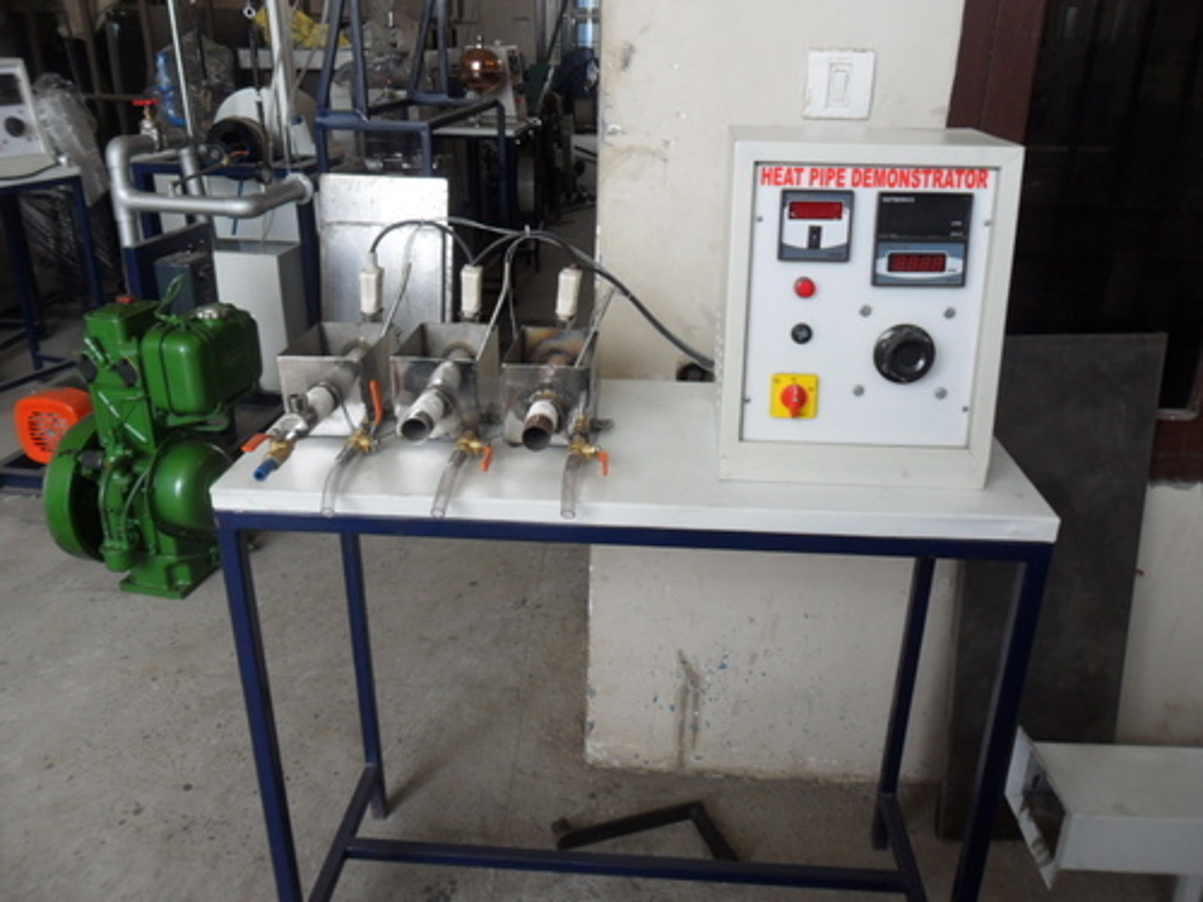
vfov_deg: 51.4
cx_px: 602
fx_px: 938
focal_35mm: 27
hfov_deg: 65.3
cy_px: 451
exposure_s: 1/45
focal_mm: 4.9
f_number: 3.5
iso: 100
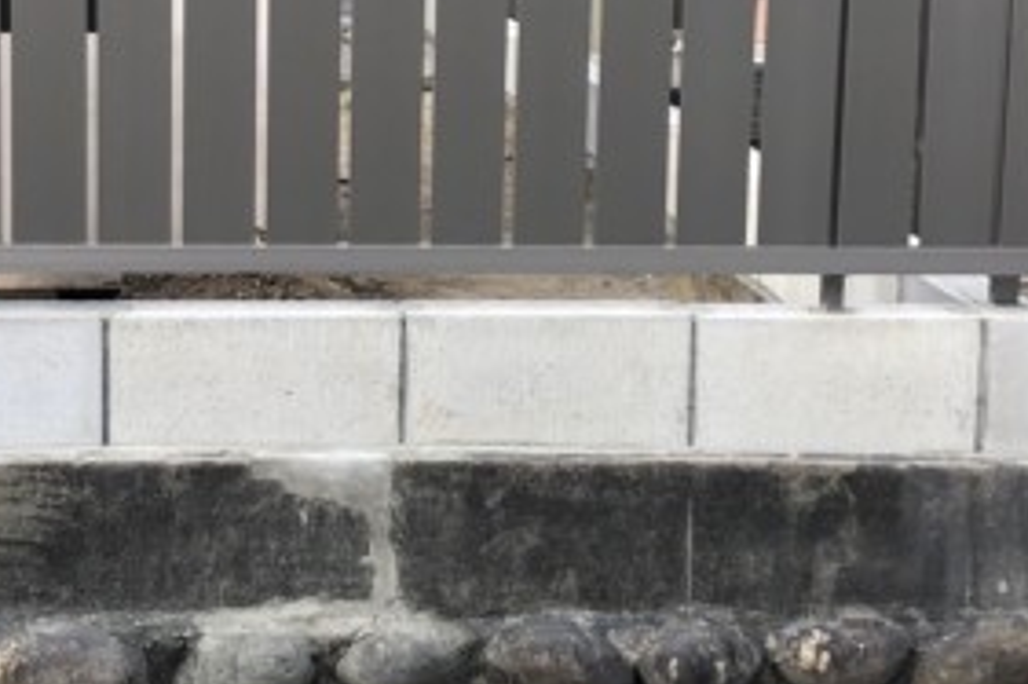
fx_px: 2369
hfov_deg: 24.4
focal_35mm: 83
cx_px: 417
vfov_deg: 16.4
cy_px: 190
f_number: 1.8
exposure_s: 1/355
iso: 20
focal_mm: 3.99
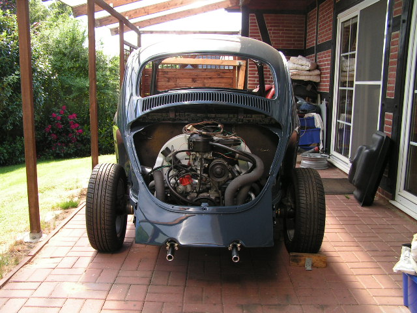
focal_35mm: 38
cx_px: 208
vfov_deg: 37.7
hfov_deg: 49.0
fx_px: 458
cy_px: 156
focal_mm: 6.3
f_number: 4
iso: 50
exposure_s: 1/80
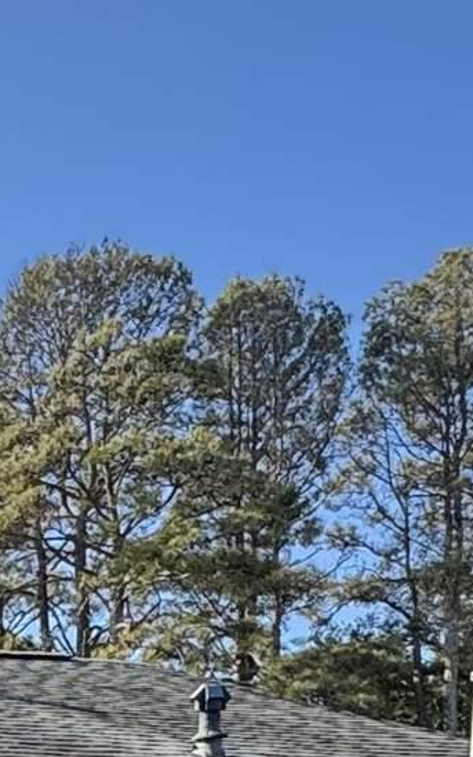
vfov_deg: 21.7
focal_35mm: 83
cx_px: -444
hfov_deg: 13.6
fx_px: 1712
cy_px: 1058
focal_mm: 2.22
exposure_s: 1/482
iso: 40
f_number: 2.2
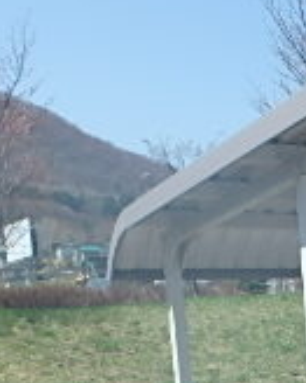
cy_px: 418
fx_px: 906
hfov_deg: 16.5
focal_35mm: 80
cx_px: 521
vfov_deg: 22.5
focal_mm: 3.7
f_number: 3.5
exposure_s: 1/800
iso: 125
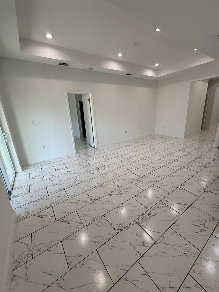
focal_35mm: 14
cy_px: 146
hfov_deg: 85.7
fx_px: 118
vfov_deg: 102.1
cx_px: 110
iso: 50
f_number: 2.2
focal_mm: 2.22
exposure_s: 1/120
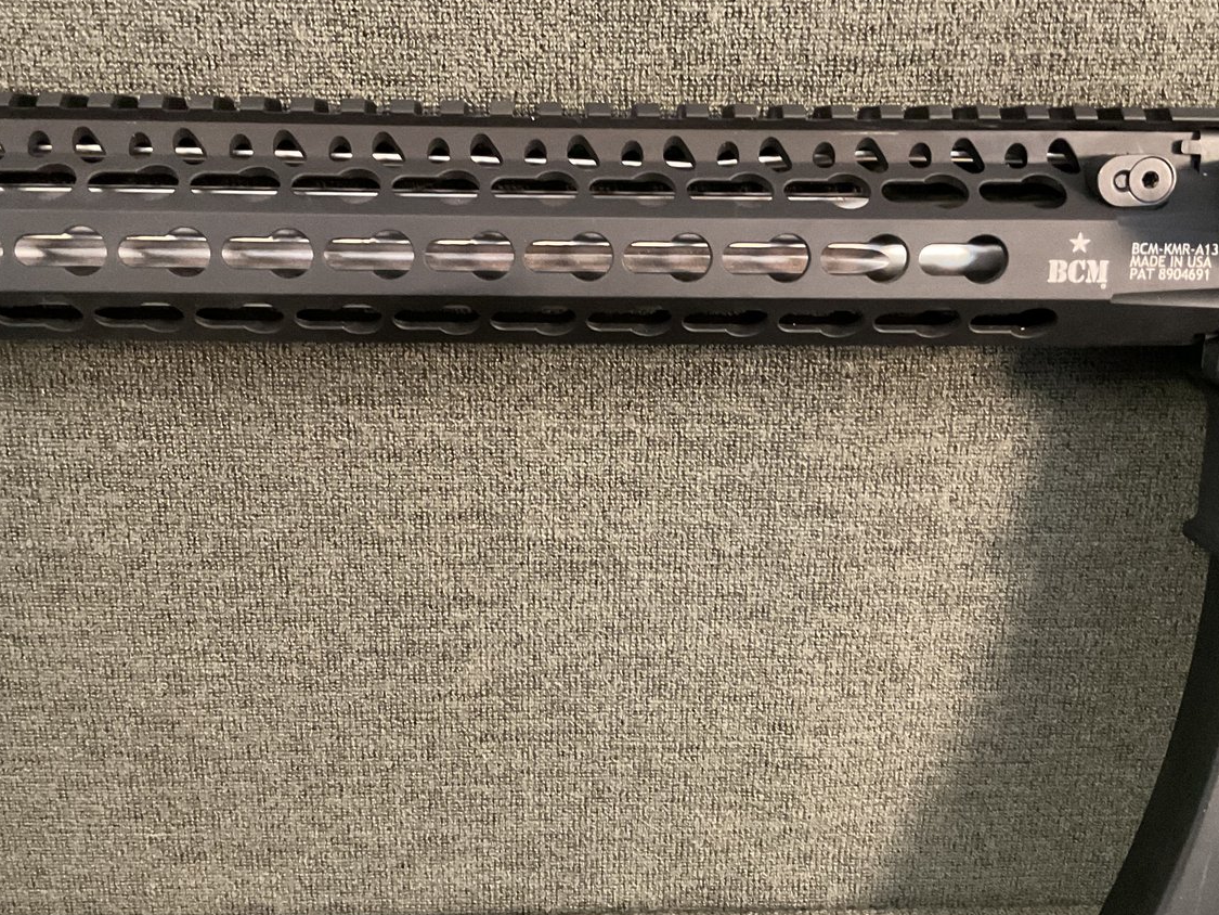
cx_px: 590
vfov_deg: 36.8
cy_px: 395
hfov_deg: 47.9
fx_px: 1374
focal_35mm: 39
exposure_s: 1/30
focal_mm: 3
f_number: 1.8
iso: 500
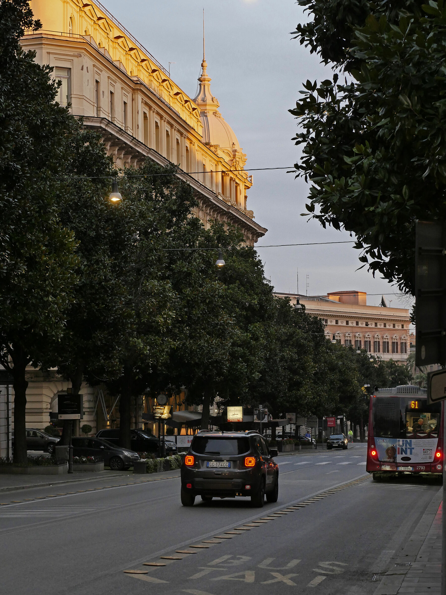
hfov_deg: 17.2
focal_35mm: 86
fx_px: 1477
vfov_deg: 22.8
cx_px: 223
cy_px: 298
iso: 1000
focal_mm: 43
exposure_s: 1/100
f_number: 5.6
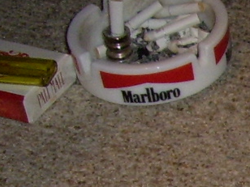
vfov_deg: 9.2
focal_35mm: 156
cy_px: 317
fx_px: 1127
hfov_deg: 10.9
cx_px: 585
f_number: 2.9
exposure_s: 1/30
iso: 183
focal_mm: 5.8
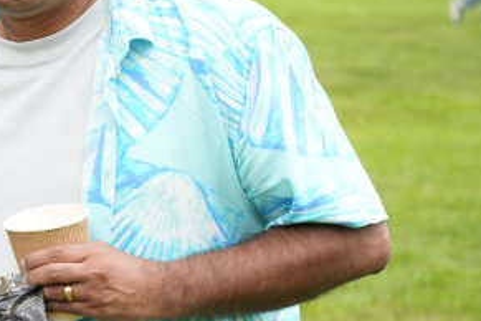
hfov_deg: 11.2
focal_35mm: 172
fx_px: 2303
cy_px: 156
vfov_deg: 8.0
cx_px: -355
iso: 400
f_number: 3.5
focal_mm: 49.1
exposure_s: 1/800
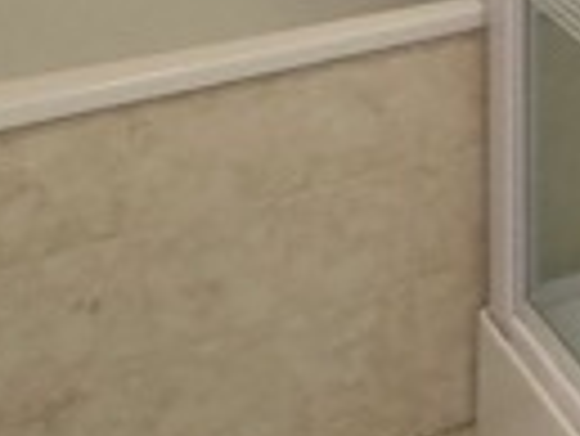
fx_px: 1660
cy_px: -387
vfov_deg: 13.3
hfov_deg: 16.5
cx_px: 1052
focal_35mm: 99
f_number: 2.2
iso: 363
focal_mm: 1.65
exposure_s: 1/33
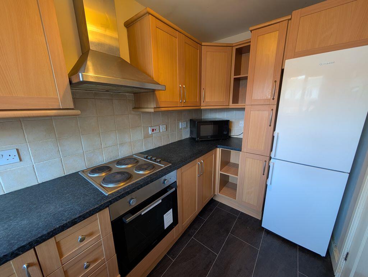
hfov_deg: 110.5
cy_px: 138
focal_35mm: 12
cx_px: 184
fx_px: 128
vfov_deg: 94.6
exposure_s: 1/25
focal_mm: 2.02
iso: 61
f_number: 1.7
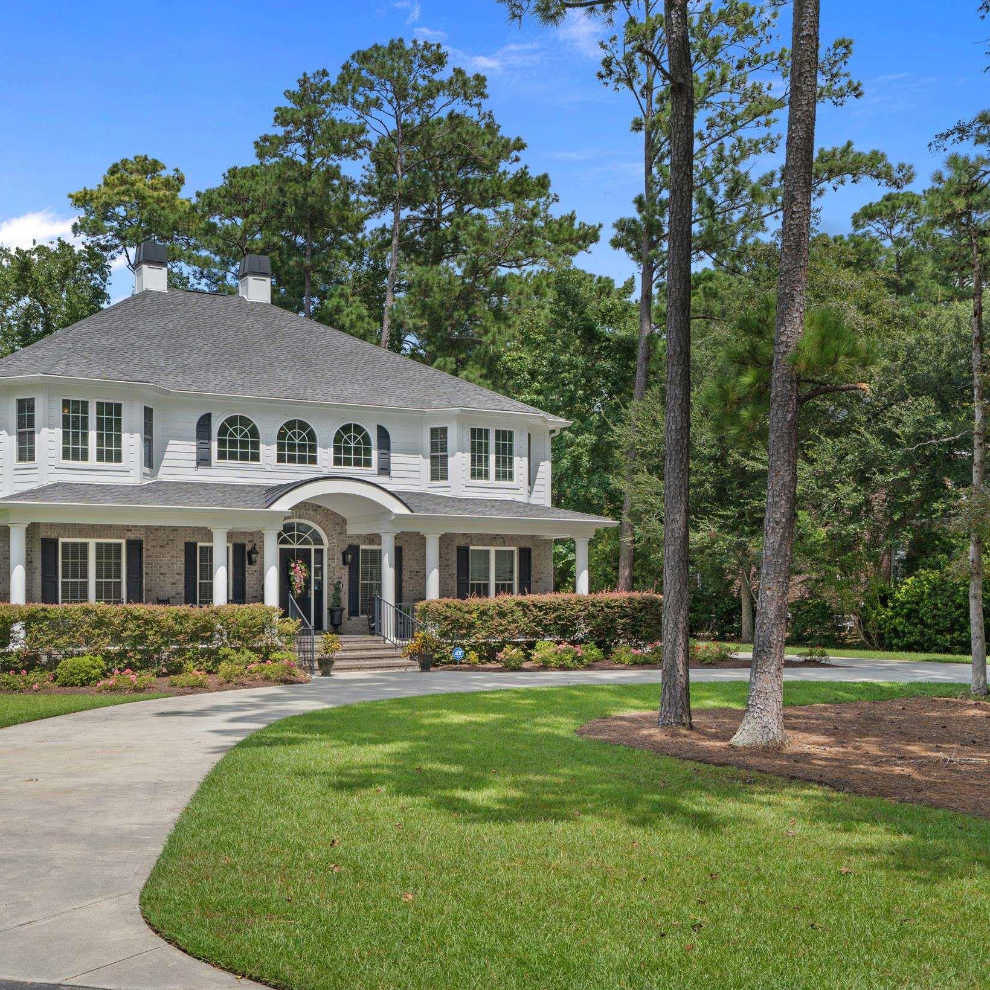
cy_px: 497
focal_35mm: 35
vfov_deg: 47.2
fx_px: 1132
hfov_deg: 46.0
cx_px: 280
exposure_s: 1/250
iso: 200
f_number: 8
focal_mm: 27
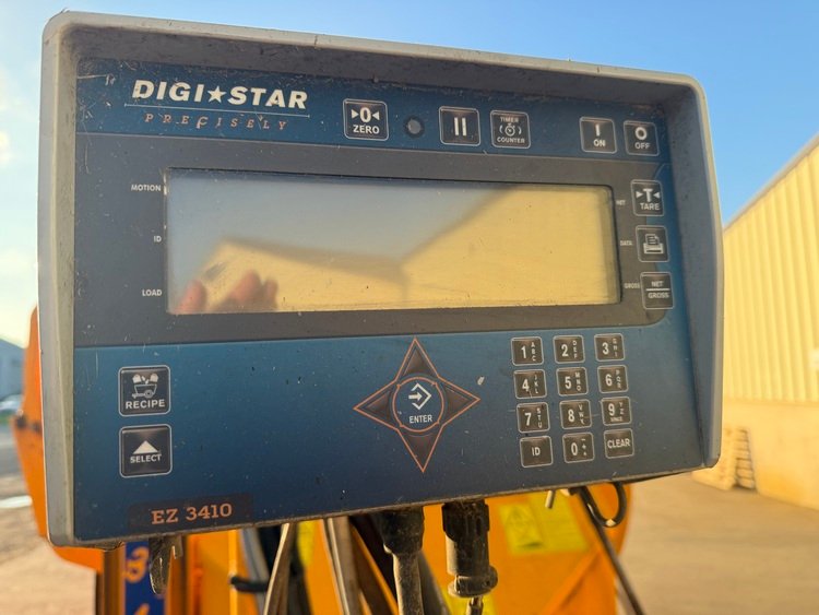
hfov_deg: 71.6
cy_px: 308
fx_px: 568
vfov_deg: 56.8
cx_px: 410
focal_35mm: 24
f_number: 1.78
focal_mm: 6.76
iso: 100
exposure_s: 1/1230
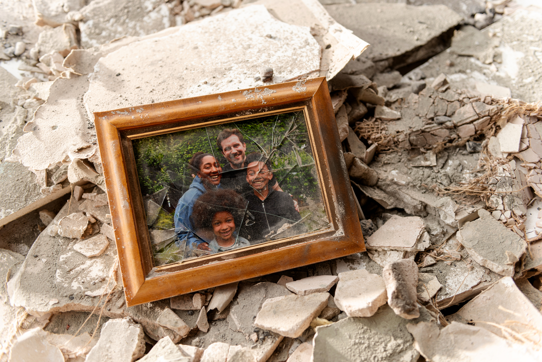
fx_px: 527
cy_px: 181
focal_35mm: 35
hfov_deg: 54.4
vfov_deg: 37.9
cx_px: 271
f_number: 2.8
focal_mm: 35
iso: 100
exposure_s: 1/400
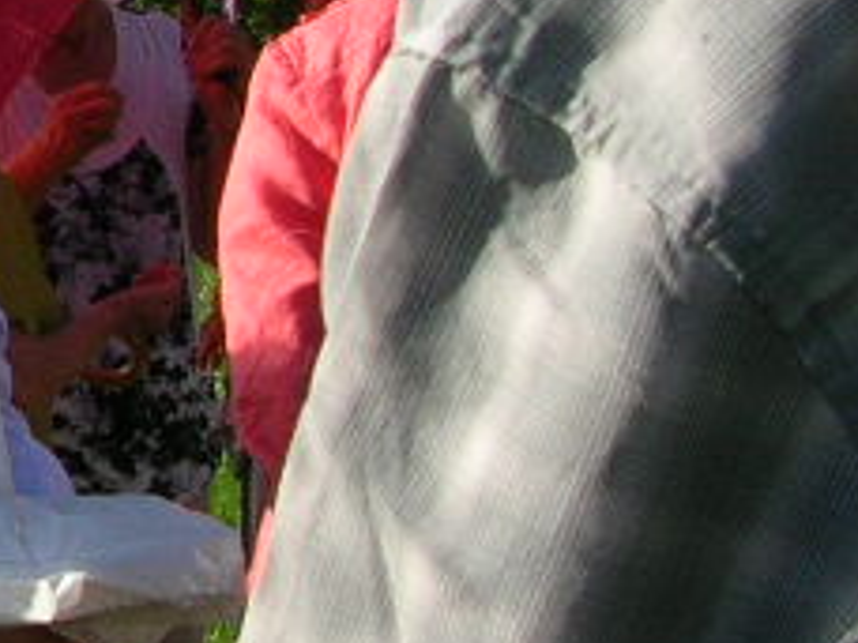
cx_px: -888
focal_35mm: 157
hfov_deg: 11.3
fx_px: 3891
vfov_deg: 9.4
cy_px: -26
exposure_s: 1/241
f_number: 5.6
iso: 50
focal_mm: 5.8
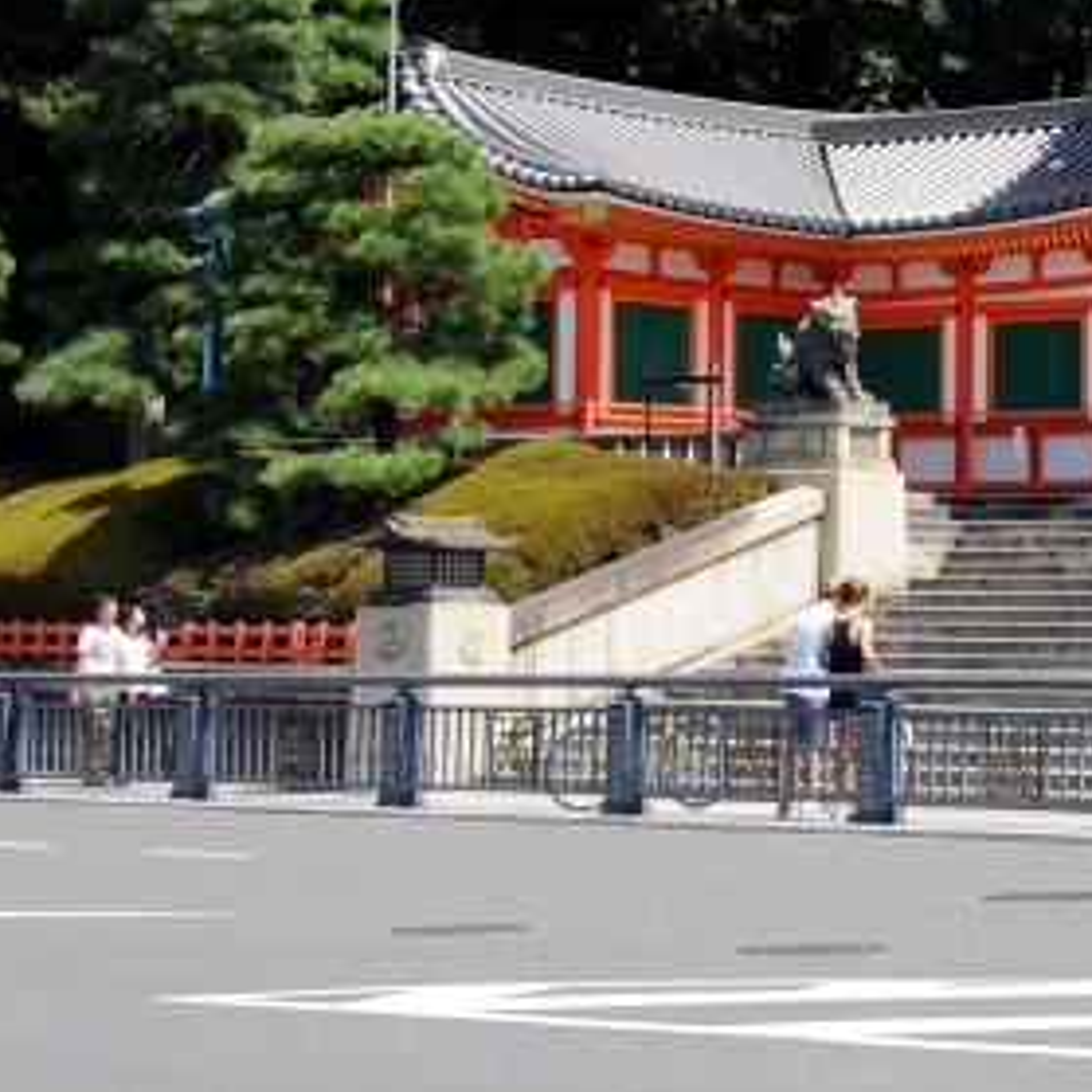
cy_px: 119
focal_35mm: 124
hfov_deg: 13.7
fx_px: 4426
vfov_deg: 13.9
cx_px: 1235
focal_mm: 34
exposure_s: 1/640
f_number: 5.6
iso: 200
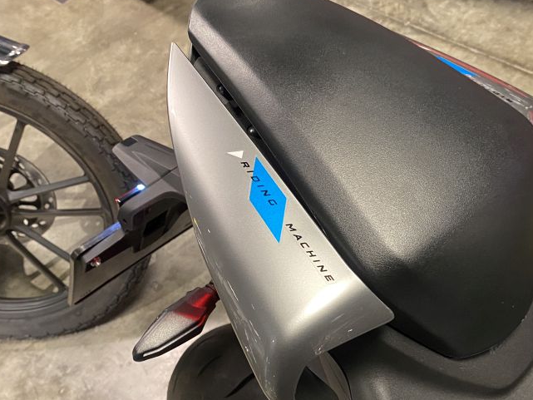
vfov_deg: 33.6
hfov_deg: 42.4
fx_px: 662
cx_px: 406
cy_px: 228
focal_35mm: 43
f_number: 1.8
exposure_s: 1/50
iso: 320
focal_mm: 4.25
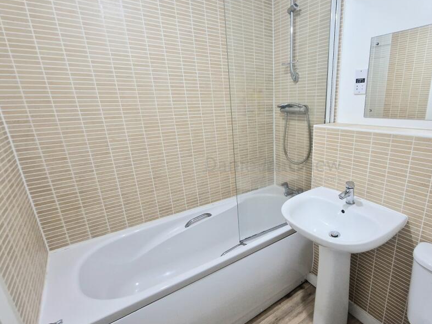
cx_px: 273
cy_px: 169
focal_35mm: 17
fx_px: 212
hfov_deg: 89.0
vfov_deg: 74.7
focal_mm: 2.2
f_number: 2.2
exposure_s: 1/50
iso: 250
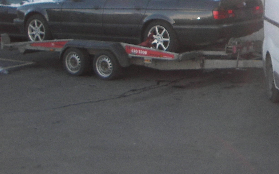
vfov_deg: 15.5
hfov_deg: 23.8
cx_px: 266
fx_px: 639
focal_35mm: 84
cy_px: 48
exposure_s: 1/200
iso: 50
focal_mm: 6.3
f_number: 3.3
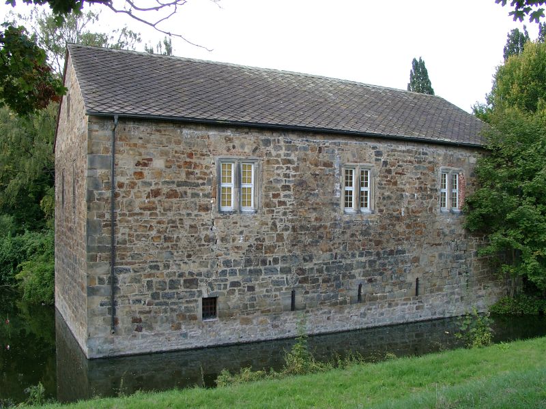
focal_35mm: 34
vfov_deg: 41.8
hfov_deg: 54.0
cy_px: 204
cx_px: 273
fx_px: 536
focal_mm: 7.13
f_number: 4
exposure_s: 1/135
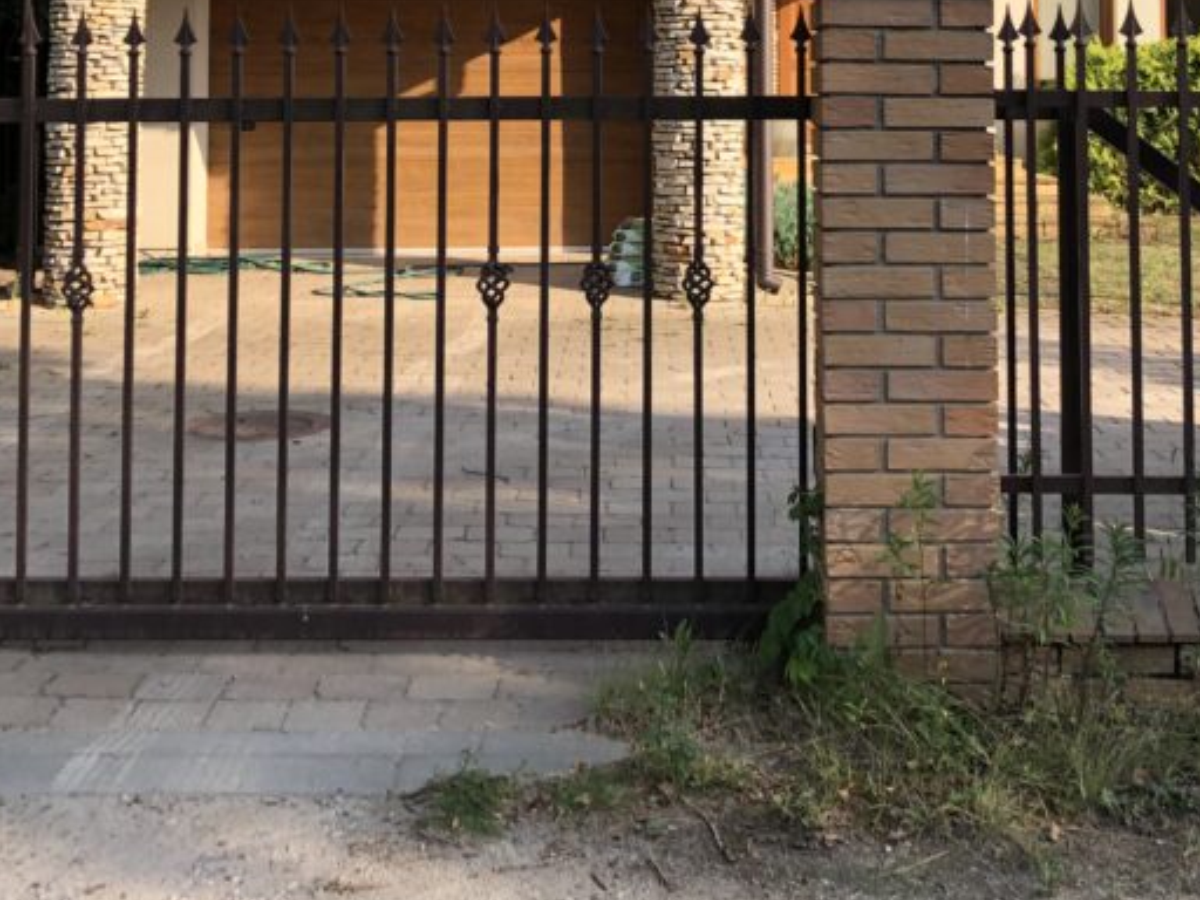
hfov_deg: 34.3
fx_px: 1941
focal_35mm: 56
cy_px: 19
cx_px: 687
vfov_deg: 25.0
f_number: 1.8
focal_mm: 3.99
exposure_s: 1/727
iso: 20
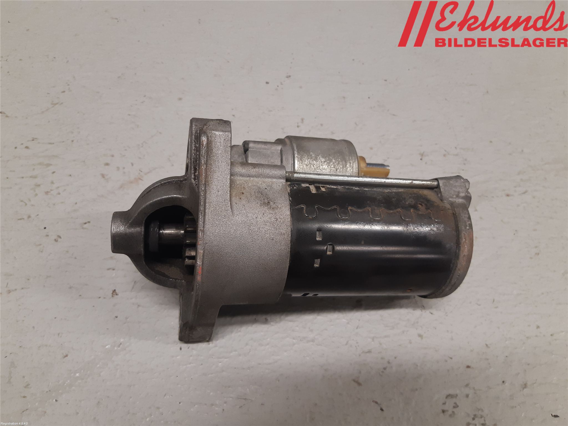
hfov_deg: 67.3
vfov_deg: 53.1
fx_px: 427
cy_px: 213
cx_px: 284
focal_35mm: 26
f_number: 1.7
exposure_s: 1/50
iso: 125
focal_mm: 3.93
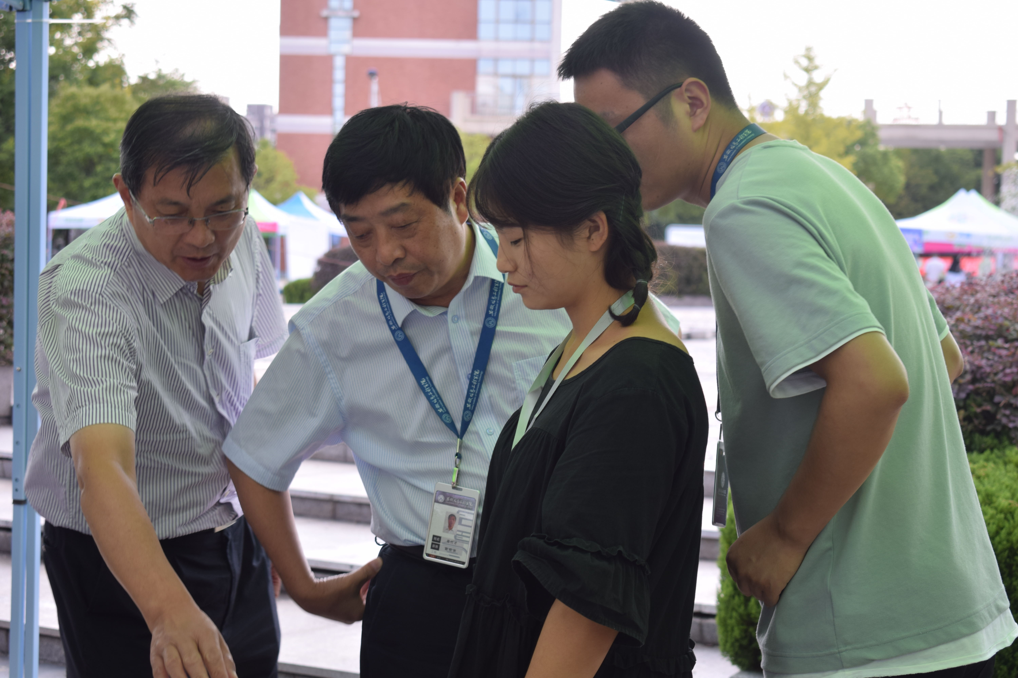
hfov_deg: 27.0
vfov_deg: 18.2
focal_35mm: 75
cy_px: 339
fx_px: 2121
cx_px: 509
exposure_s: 1/100
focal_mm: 50
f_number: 5.6
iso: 100
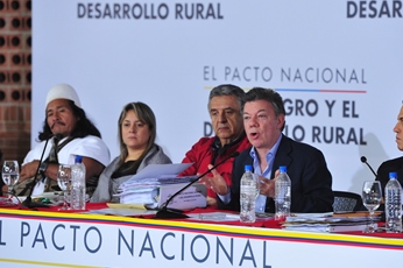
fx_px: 2315
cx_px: 233
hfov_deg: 9.9
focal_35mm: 207
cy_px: 125
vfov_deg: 6.6
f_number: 4
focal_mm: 160
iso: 1600
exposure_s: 1/200
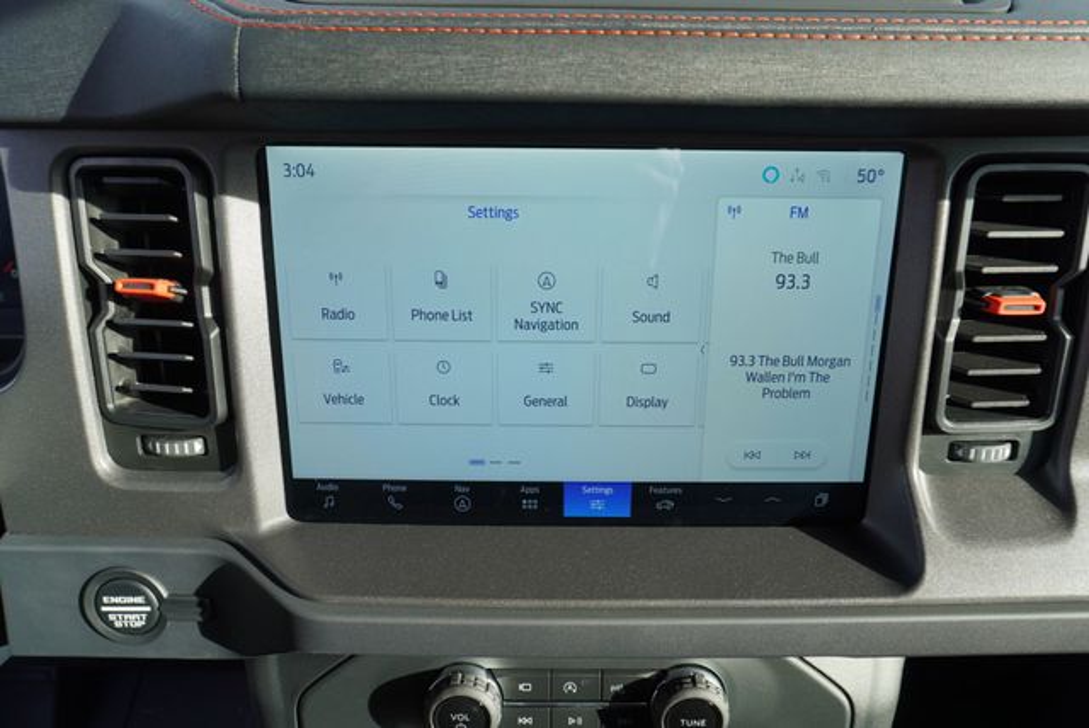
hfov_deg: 73.7
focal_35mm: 24
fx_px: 727
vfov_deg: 53.2
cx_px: 544
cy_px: 364
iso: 100
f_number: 5.6
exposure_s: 1/125
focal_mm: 16
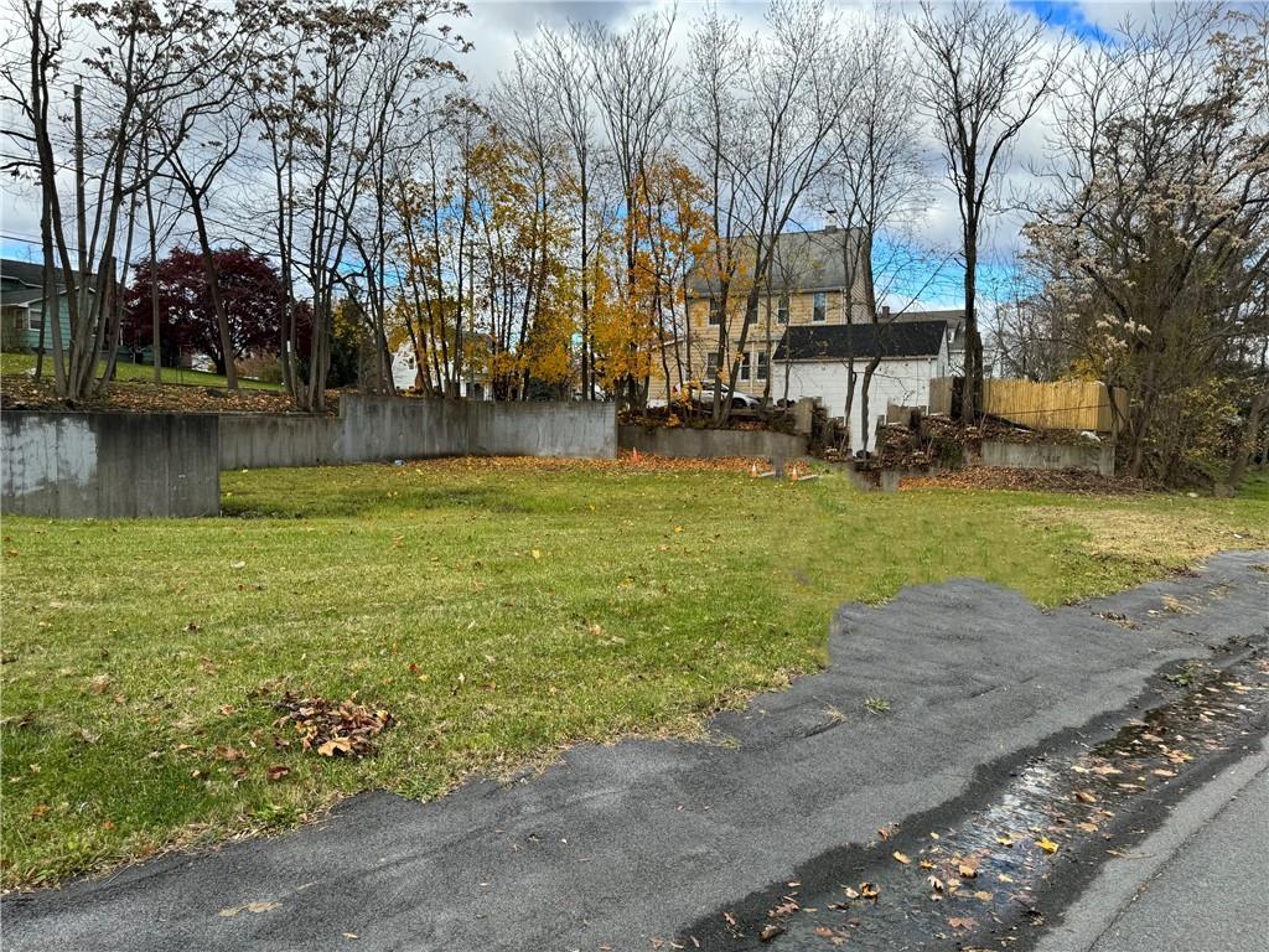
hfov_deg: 71.6
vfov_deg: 56.8
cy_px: 476
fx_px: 880
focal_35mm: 24
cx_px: 634
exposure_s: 1/1637
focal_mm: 6.86
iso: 80
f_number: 1.78
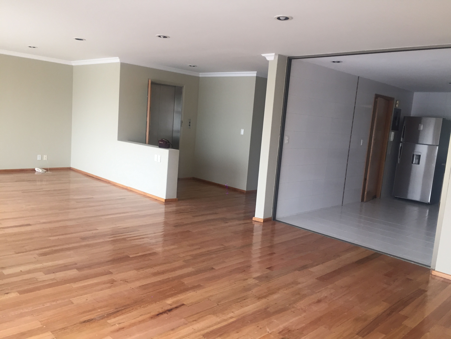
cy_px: 170
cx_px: 226
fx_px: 378
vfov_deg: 48.2
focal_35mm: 29
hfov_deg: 61.7
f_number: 2.2
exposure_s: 1/30
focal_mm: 4.15
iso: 32
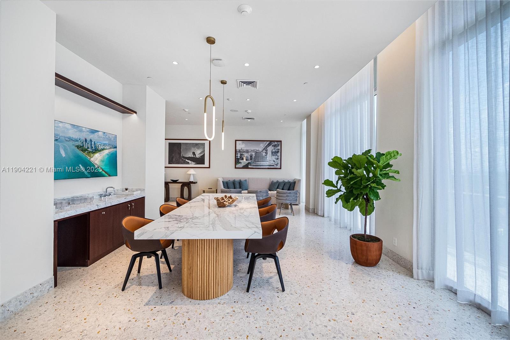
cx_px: 255
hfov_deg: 104.3
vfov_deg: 81.2
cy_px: 170
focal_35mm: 14
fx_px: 198
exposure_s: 1/400
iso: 800
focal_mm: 7
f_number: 4.5
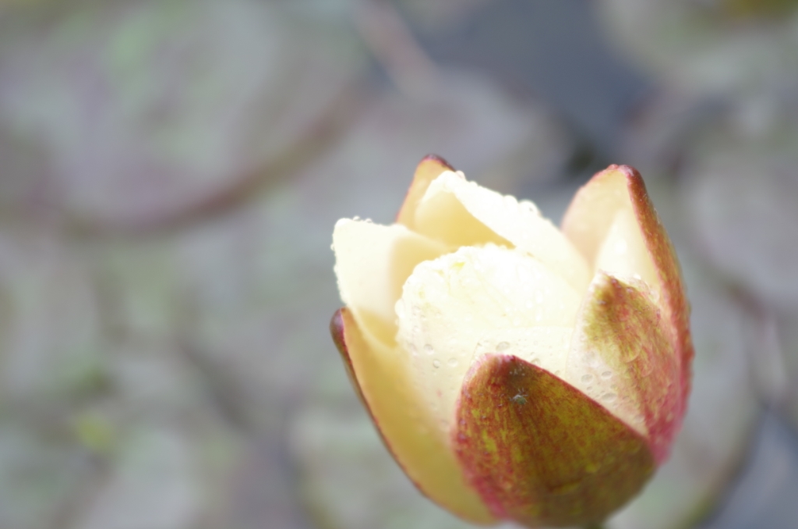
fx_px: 1814
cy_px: 264
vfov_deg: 16.6
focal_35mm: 82
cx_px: 399
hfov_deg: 24.8
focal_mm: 55
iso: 100
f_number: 7.1
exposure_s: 1/50
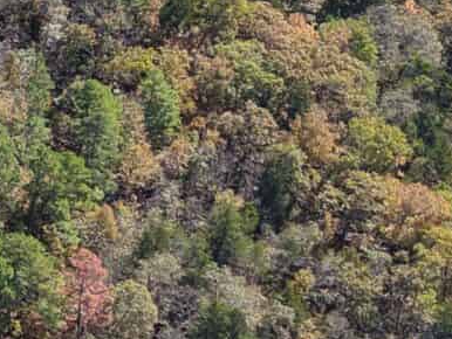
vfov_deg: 9.2
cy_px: -79
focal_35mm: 159
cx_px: -514
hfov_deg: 11.0
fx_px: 2077
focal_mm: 8.67
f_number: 1.8
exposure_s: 1/800
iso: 100
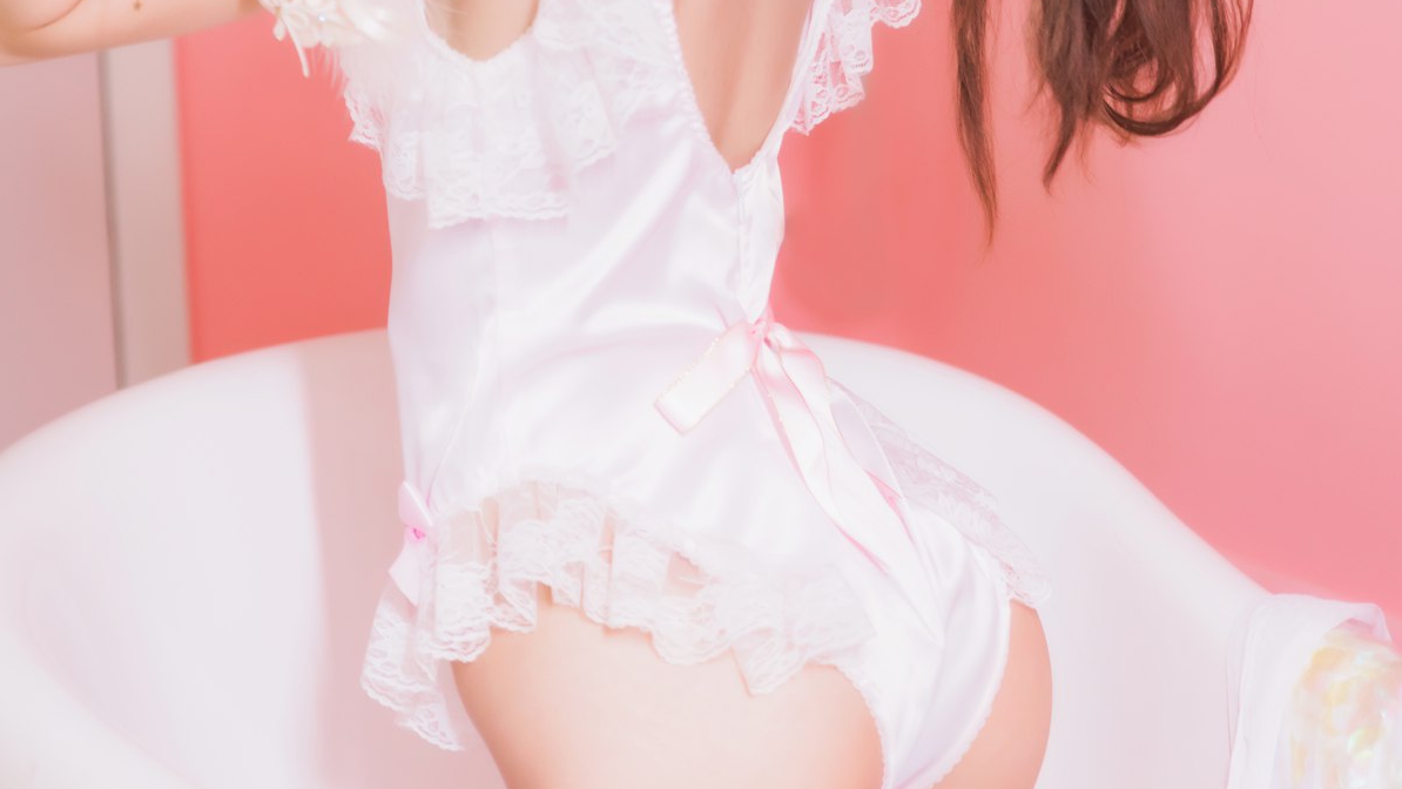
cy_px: 49
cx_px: 702
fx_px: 3755
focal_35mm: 101
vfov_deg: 11.9
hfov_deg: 21.1
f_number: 2.8
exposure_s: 1/160
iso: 2000
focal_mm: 64
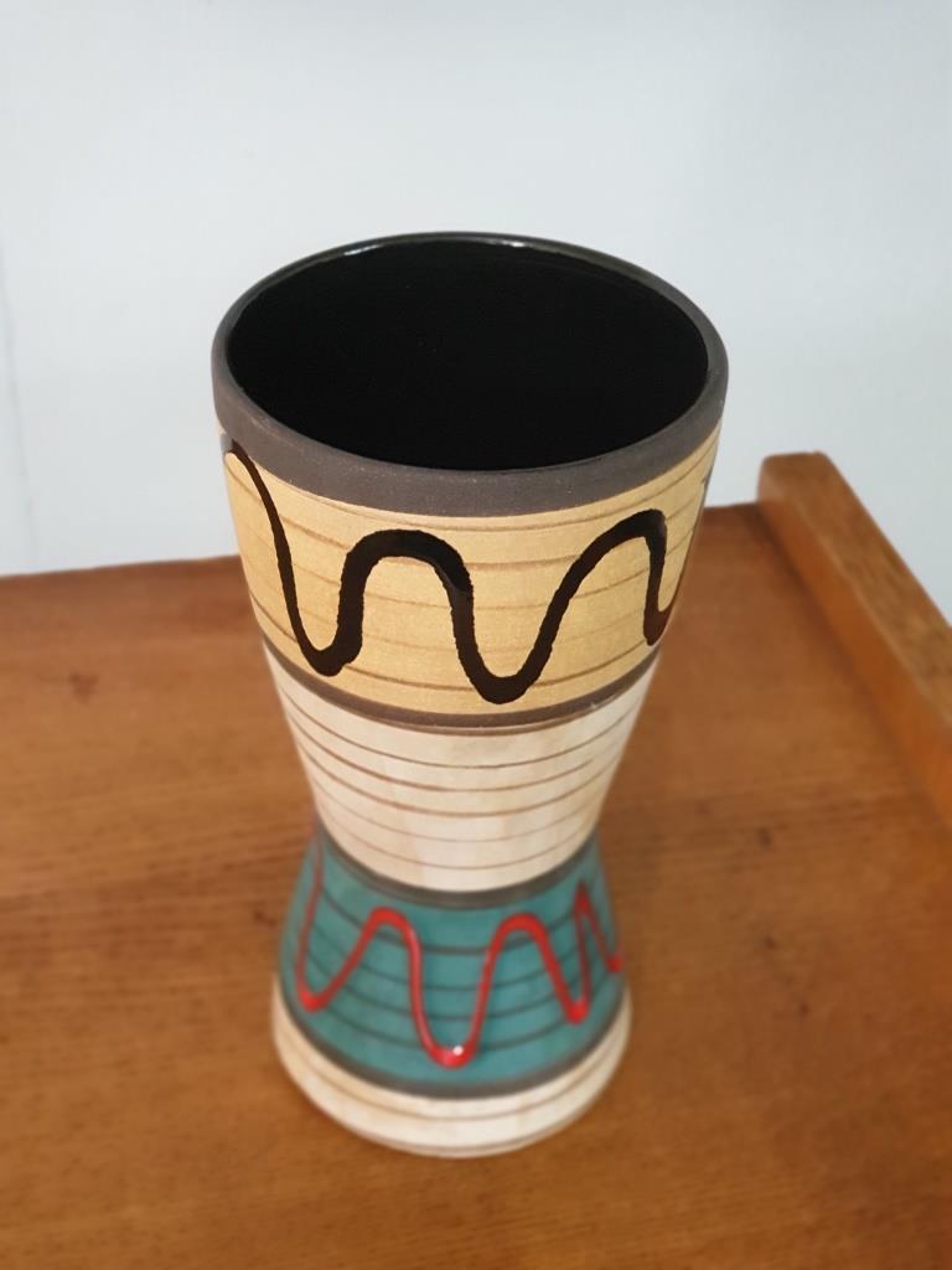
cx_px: 476
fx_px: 1907
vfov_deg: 36.8
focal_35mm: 52
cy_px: 635
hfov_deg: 28.0
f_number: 2.4
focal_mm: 6
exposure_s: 1/25
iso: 1000
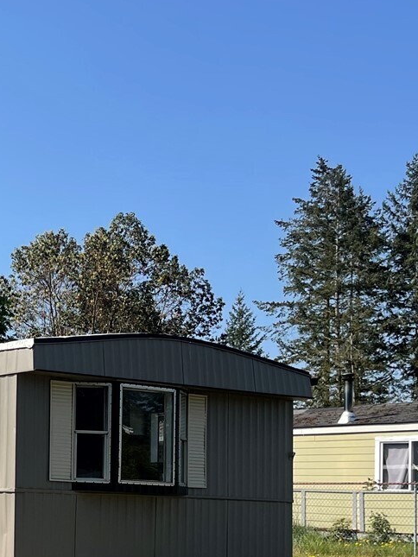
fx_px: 998
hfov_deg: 20.6
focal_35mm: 62
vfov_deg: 30.5
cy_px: 438
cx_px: -185
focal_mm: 5.1
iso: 32
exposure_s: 1/3448
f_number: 1.6
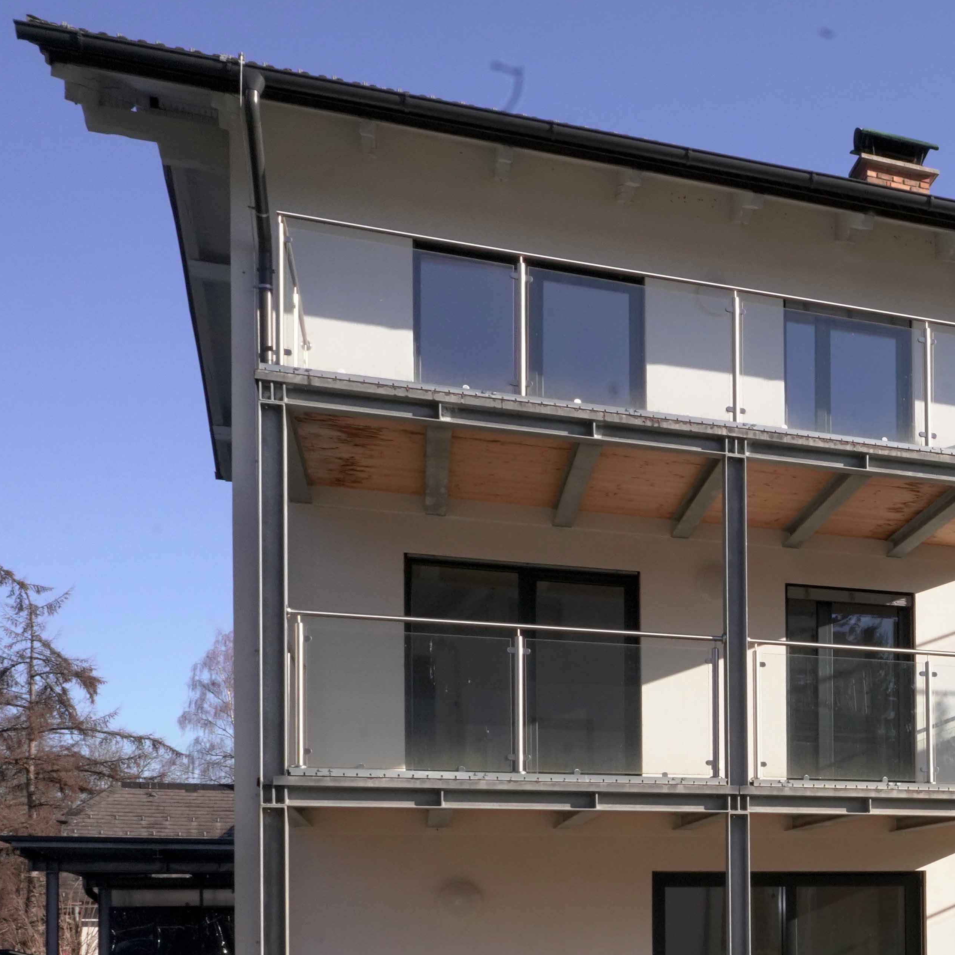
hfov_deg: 26.5
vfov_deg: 30.6
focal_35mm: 53
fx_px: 1654
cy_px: 881
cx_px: 1293
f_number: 22
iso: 800
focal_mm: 20
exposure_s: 1/250
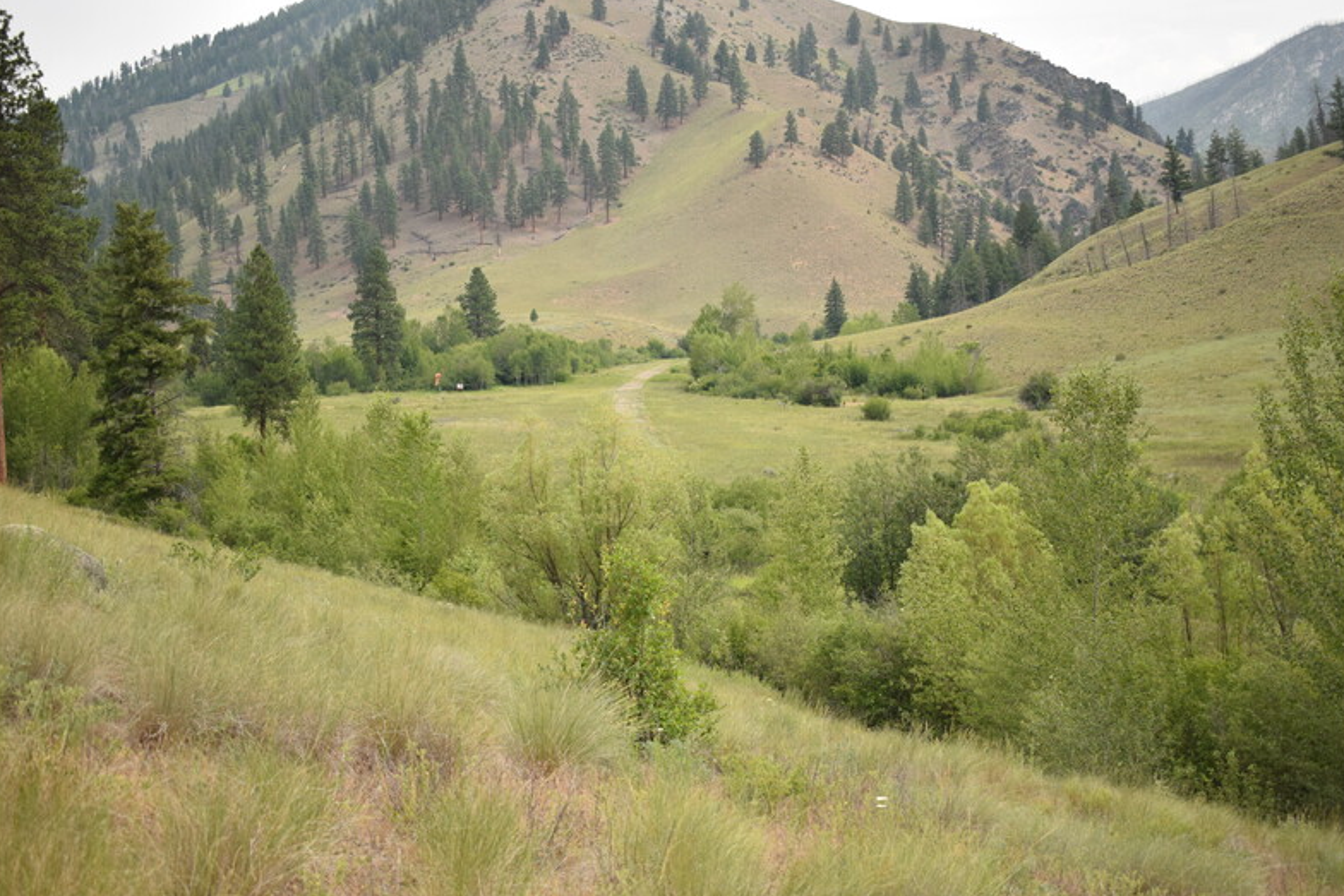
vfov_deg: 26.0
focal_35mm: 52
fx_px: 1942
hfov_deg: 38.2
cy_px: 450
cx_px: 677
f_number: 4.5
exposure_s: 1/2000
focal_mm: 34
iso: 640
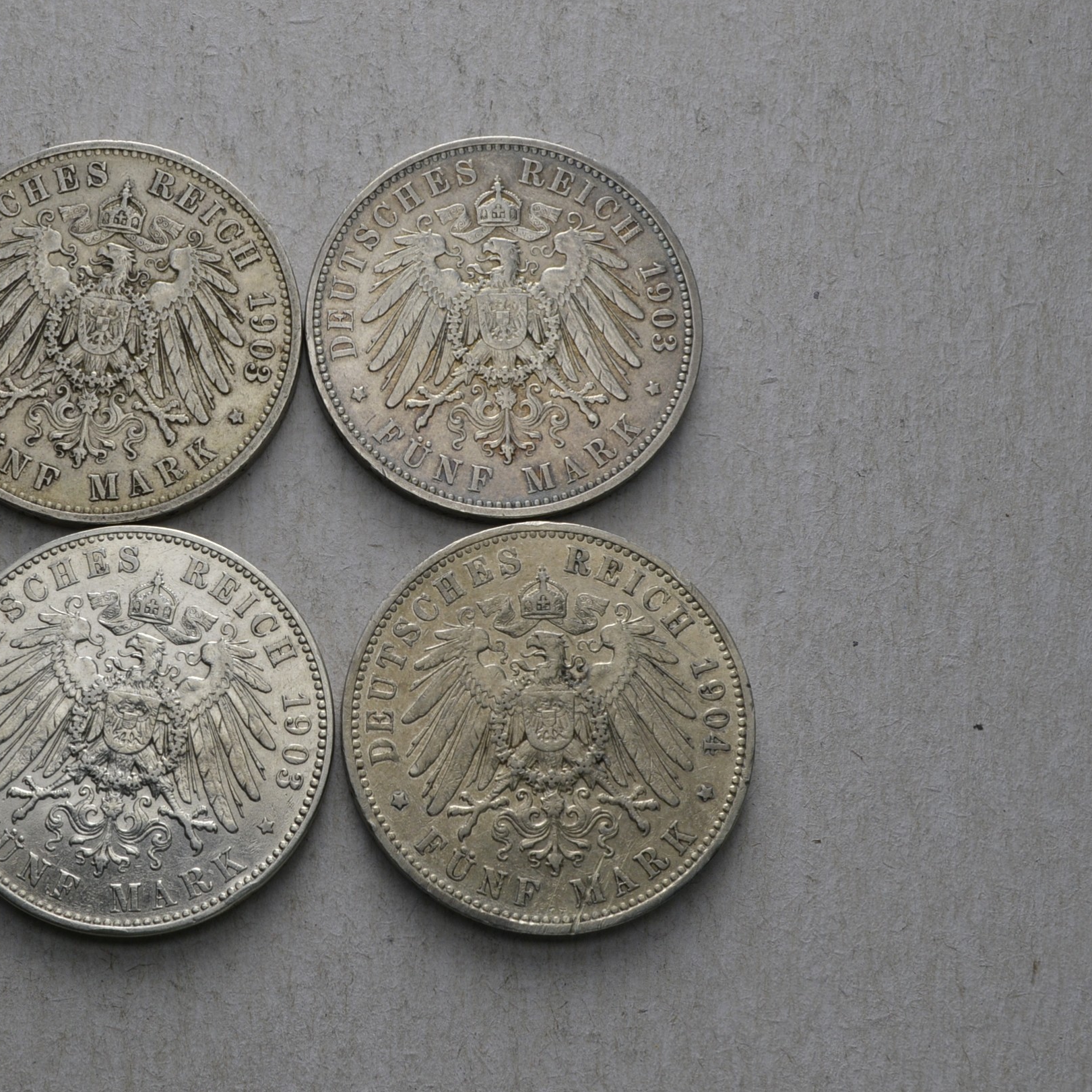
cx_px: 325
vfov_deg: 29.6
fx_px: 2070
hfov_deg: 29.3
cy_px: 545
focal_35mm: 58
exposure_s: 1/200
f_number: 14
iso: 400
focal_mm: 30
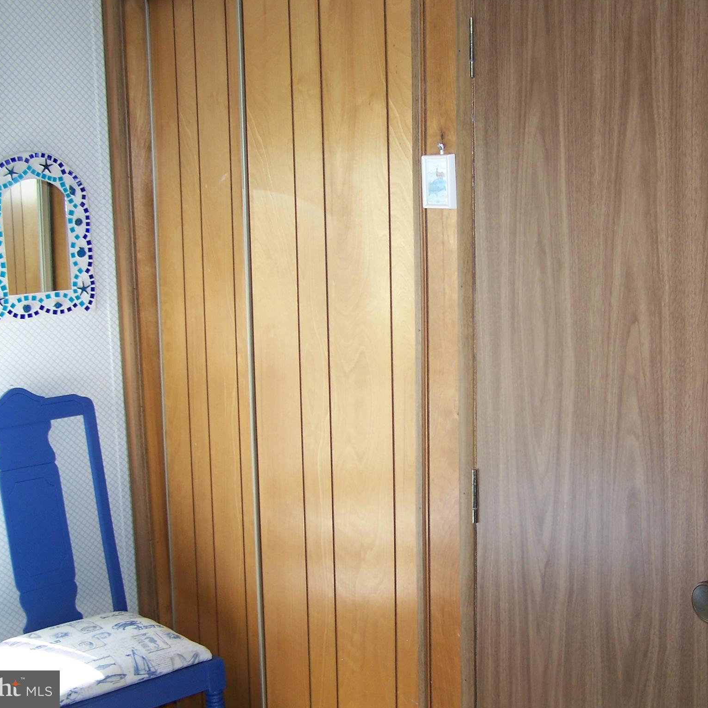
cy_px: 353
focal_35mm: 45
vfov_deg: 37.6
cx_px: 418
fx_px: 1041
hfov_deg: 37.4
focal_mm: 6.3
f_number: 2.8
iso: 80
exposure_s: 1/60
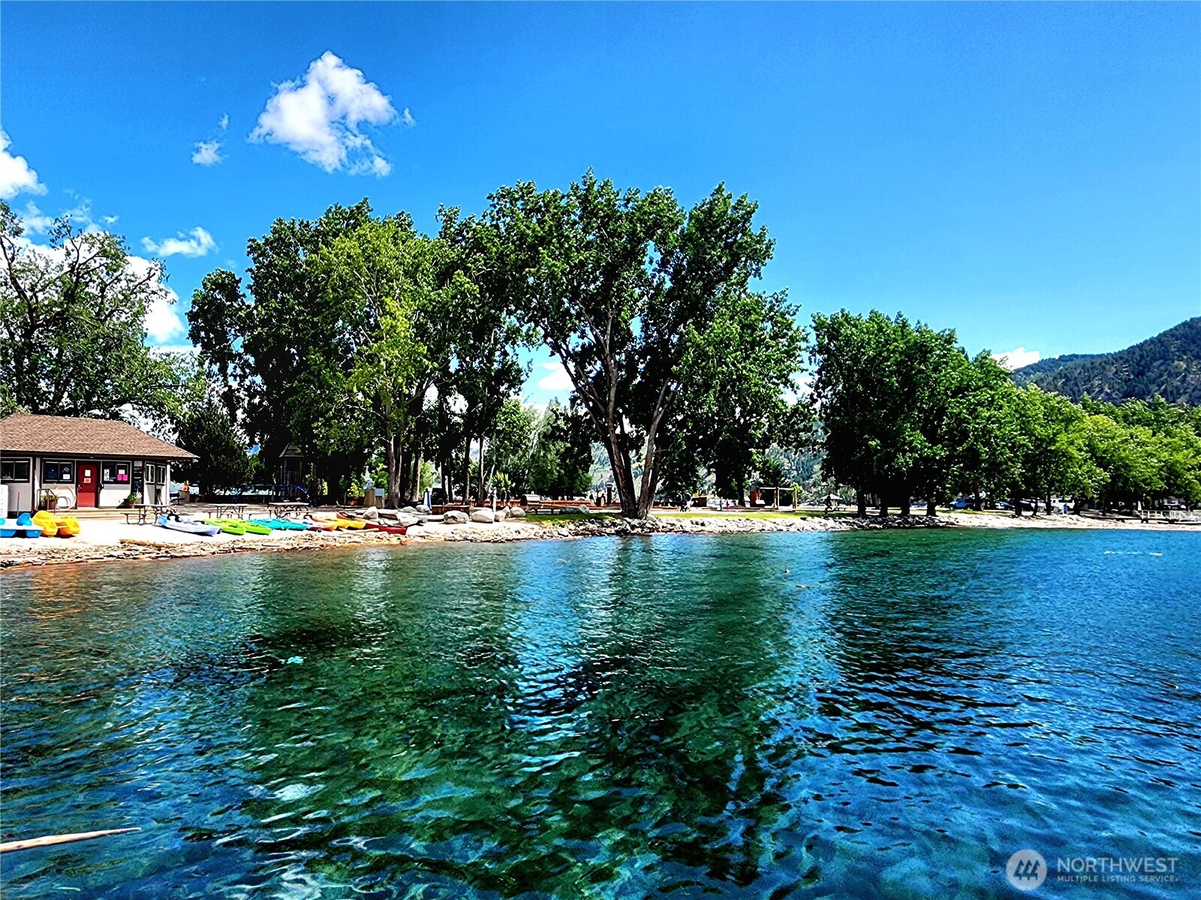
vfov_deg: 89.9
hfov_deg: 106.2
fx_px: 451
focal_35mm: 13
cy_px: 450
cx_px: 600
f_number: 2.2
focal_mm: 2.2
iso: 50
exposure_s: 1/1667
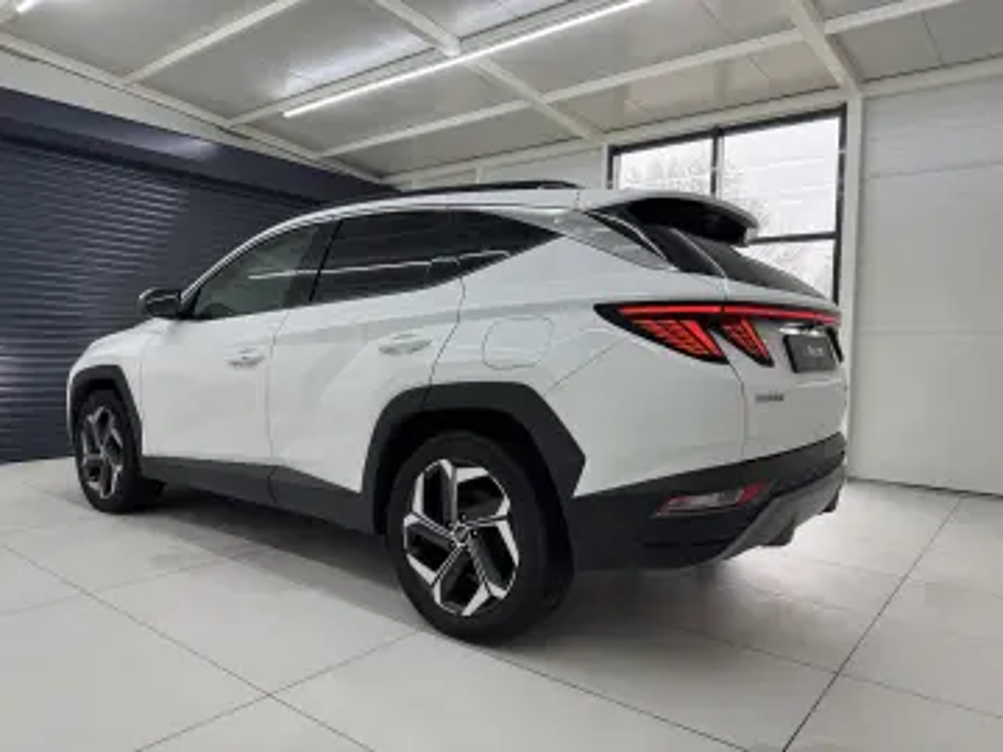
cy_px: 376
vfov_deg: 56.8
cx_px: 502
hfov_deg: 71.6
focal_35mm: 24
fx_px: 695
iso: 64
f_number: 1.78
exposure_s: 1/89
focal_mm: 6.76
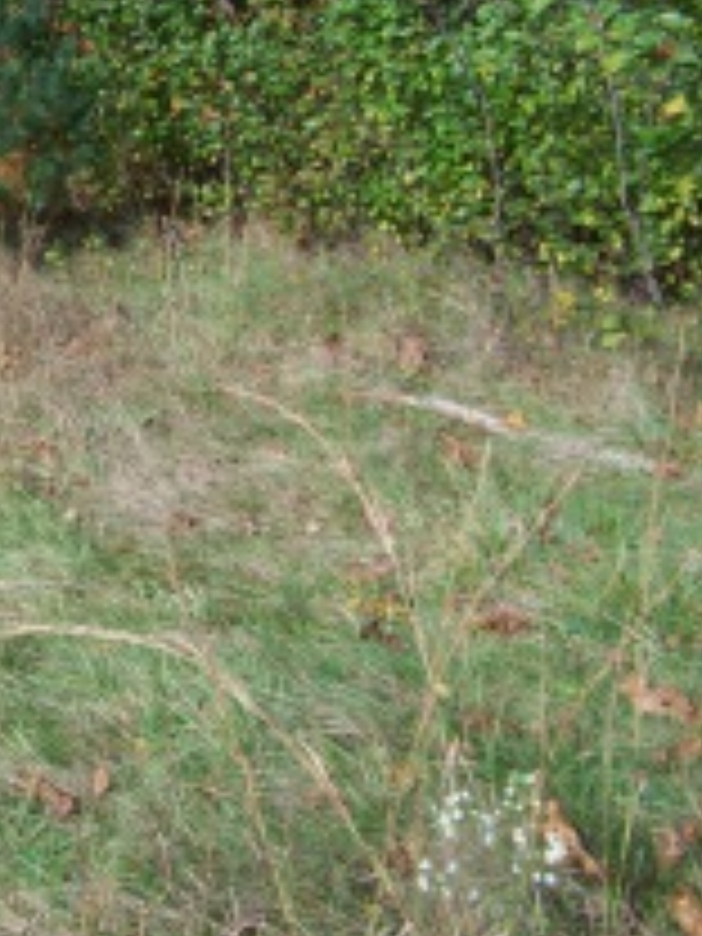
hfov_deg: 21.7
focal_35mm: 64
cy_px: 333
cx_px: -68
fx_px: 1731
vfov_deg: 30.1
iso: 65
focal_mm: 5.85
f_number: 4
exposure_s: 1/500
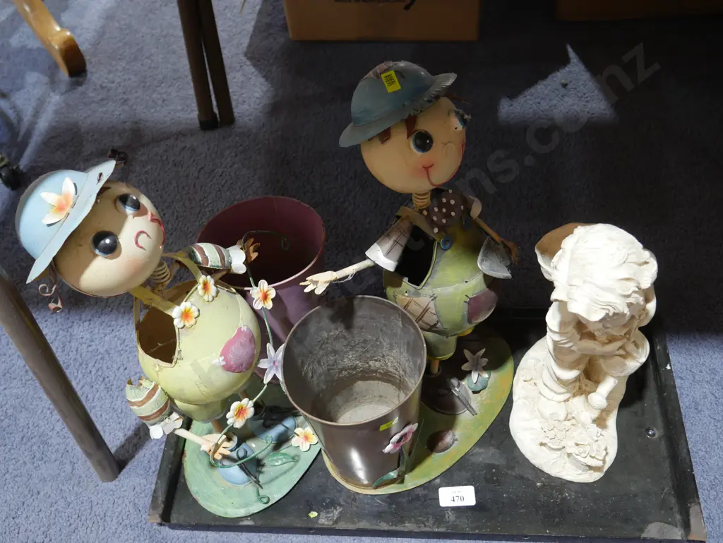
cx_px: 362
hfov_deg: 49.0
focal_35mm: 38
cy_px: 272
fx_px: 794
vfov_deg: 37.8
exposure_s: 1/60
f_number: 4.1
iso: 640
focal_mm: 19
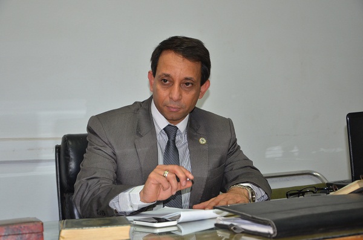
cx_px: 182
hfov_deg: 32.0
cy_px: 120
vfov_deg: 21.5
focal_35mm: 63
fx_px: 634
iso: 800
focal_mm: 42
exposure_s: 1/60
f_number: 4.8
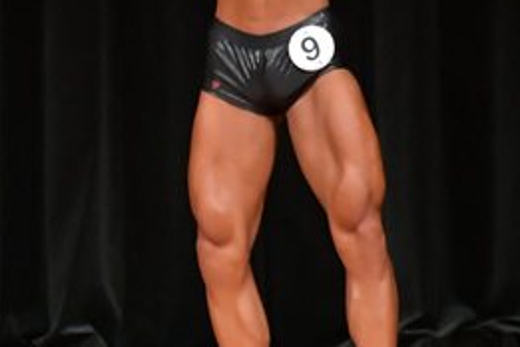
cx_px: -250
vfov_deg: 1.8
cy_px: 48
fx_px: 10934
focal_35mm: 757
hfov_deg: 2.7
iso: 6400
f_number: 5.6
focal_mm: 170
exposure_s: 1/400
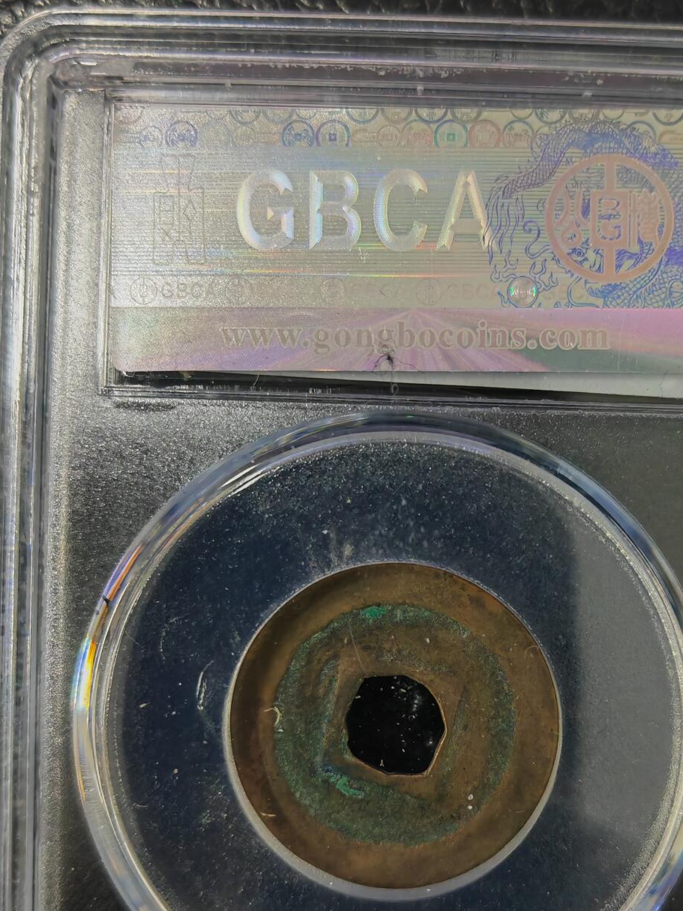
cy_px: 561
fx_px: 1052
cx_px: 407
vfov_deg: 46.5
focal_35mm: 40
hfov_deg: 35.8
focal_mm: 5.53
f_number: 1.8
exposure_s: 1/100
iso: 1000
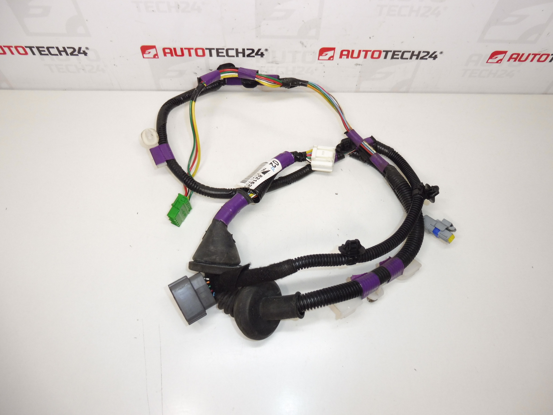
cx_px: 276
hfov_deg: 69.4
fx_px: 399
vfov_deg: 54.9
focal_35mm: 25
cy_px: 208
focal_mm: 4.4
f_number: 3.5
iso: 200
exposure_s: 1/100
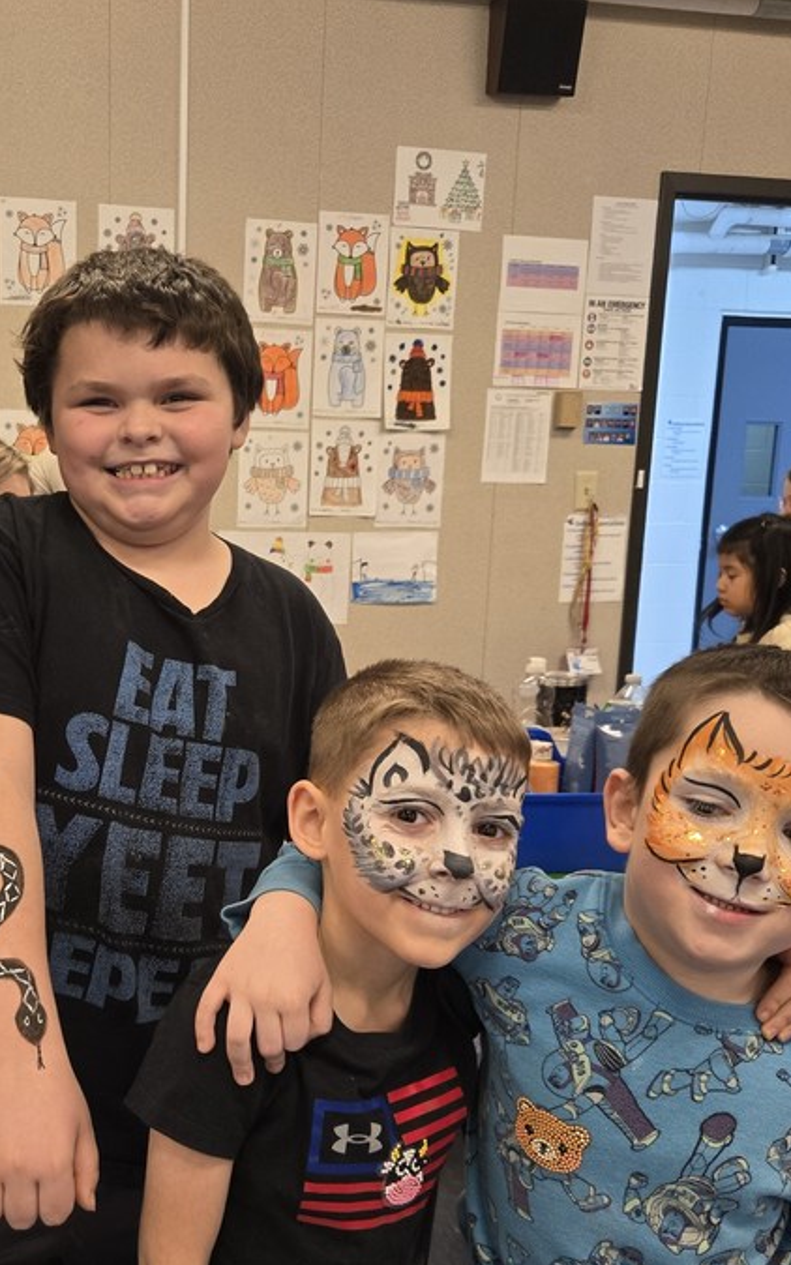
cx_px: 191
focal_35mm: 37
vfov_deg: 52.3
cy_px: 778
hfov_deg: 33.7
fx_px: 1276
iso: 320
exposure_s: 1/120
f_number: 1.8
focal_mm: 5.4
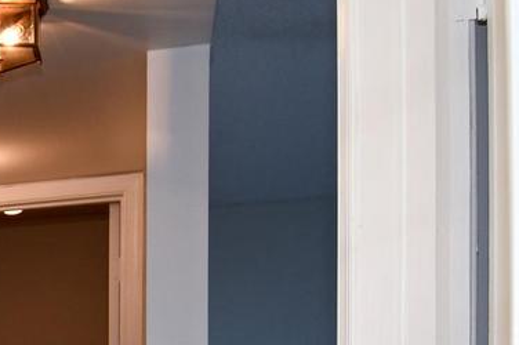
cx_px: -440
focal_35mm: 69
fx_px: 994
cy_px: 501
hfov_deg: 20.1
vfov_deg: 17.8
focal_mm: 12
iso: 200
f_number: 5
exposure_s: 1/100
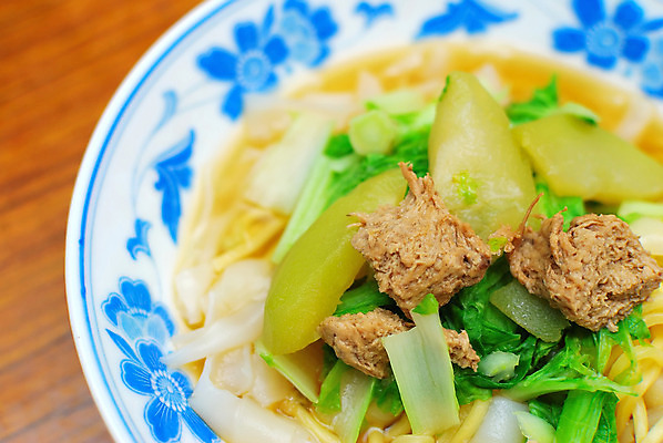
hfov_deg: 37.8
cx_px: 332
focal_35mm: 52
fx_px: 968
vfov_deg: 25.8
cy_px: 222
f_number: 3.5
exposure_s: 1/60
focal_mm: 35
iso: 100
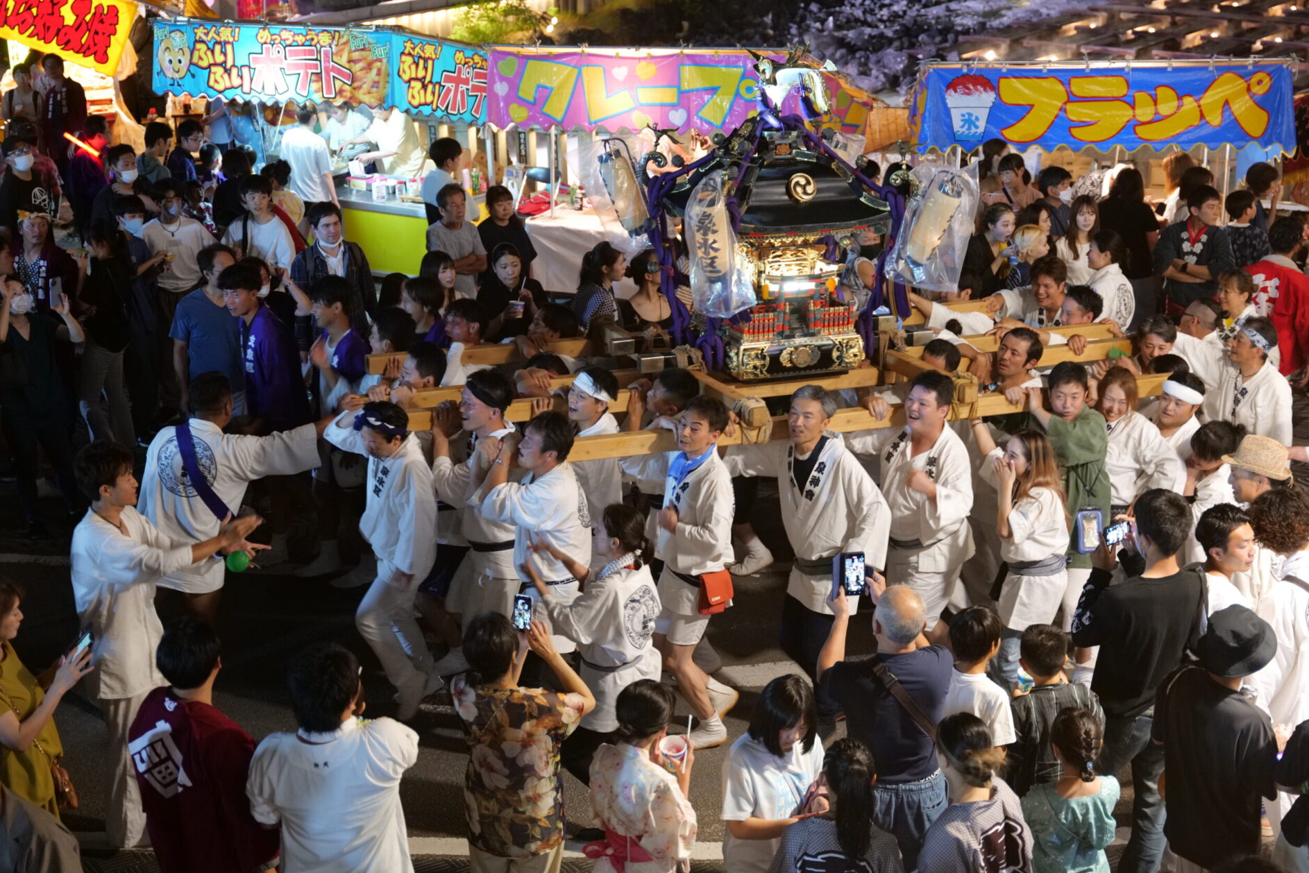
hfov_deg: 35.0
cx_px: 650
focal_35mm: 57
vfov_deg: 23.8
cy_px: 432
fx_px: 2073
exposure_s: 1/60
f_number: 2.8
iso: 4000
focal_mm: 56
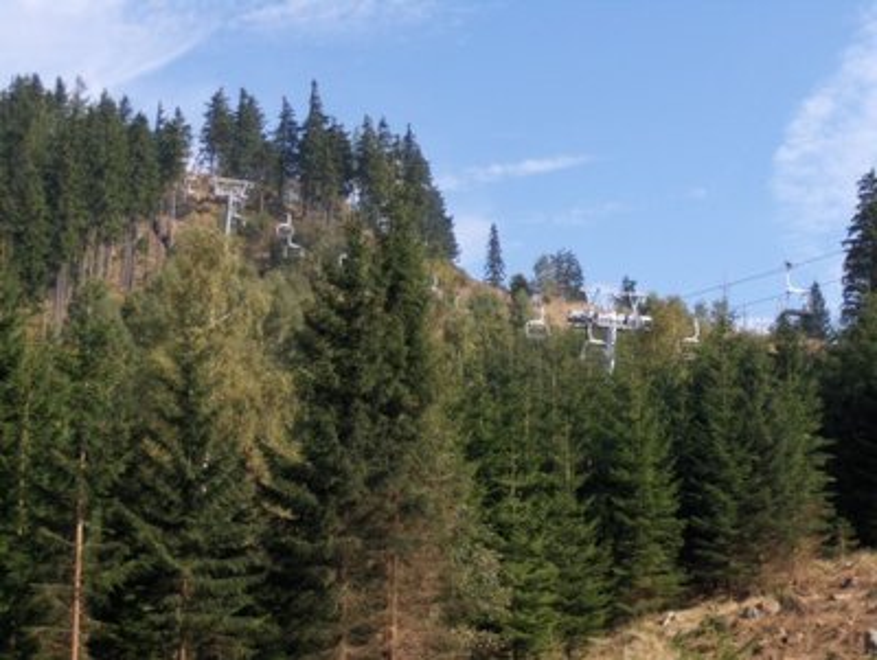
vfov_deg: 18.5
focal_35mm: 80
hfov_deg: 24.4
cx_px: 438
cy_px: 330
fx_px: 2029
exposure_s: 1/469
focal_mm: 17
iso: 100
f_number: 4.09
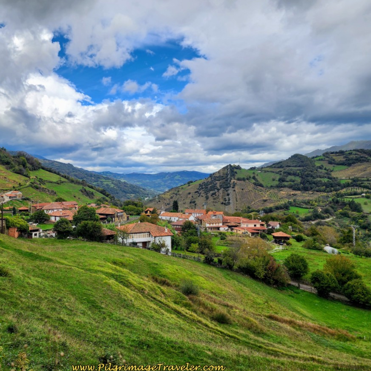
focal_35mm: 28
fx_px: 340
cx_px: 132
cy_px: 187
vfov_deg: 57.3
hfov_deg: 56.4
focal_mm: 6.4
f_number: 1.8
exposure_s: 1/779
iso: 12
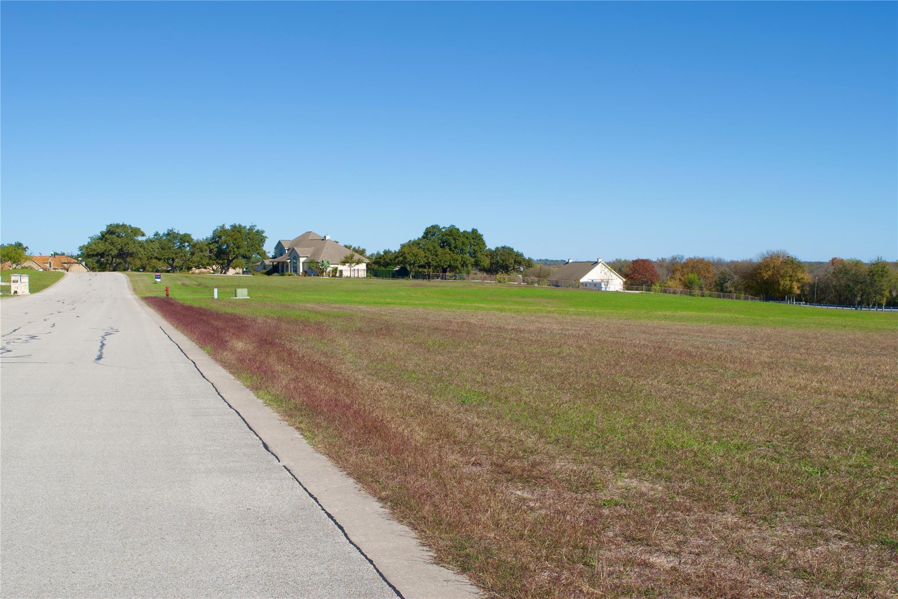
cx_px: 449
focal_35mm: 42
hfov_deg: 46.4
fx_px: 1048
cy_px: 300
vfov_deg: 31.9
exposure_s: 1/400
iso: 200
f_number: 10
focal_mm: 28
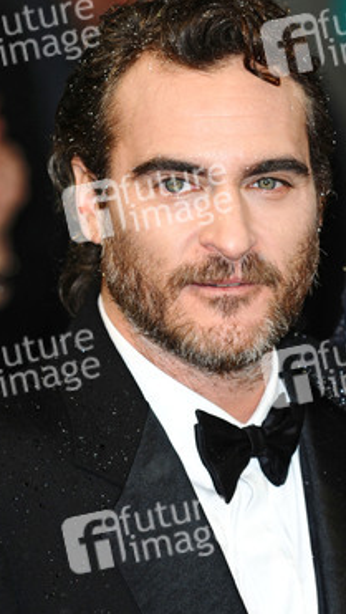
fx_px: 4832
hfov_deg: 4.1
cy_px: 286
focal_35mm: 297
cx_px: 196
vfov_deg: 7.3
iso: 320
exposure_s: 1/200
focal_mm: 175
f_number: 4
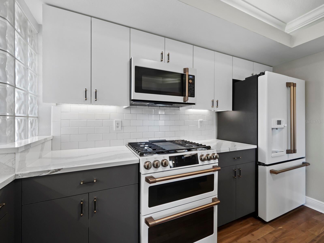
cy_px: 122
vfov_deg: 85.7
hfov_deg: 102.0
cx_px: 162
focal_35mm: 14
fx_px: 131
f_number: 11
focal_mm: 7
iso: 320
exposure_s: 1/2.5
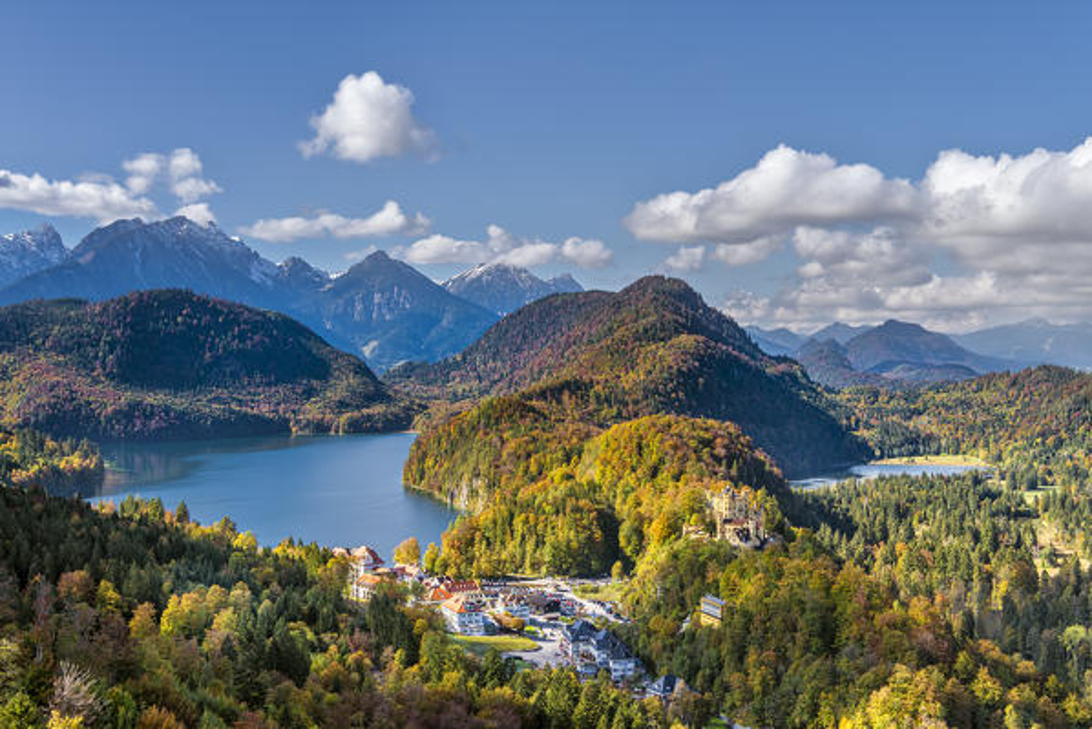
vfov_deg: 33.4
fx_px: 1214
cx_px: 546
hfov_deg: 48.4
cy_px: 364
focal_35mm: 40
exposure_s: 1/640
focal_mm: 40
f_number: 8
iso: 200
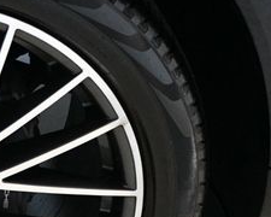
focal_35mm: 152
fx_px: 1219
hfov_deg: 12.2
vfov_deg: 10.1
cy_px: 174
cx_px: -113
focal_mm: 38
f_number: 4.2
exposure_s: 1/80
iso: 3200
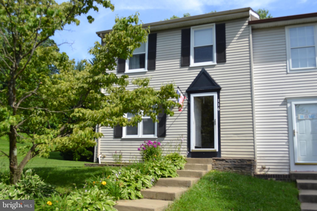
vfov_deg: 40.0
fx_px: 291
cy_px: 106
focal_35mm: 33
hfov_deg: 57.2
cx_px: 158
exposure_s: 1/200
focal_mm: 22
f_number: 7.1
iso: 100
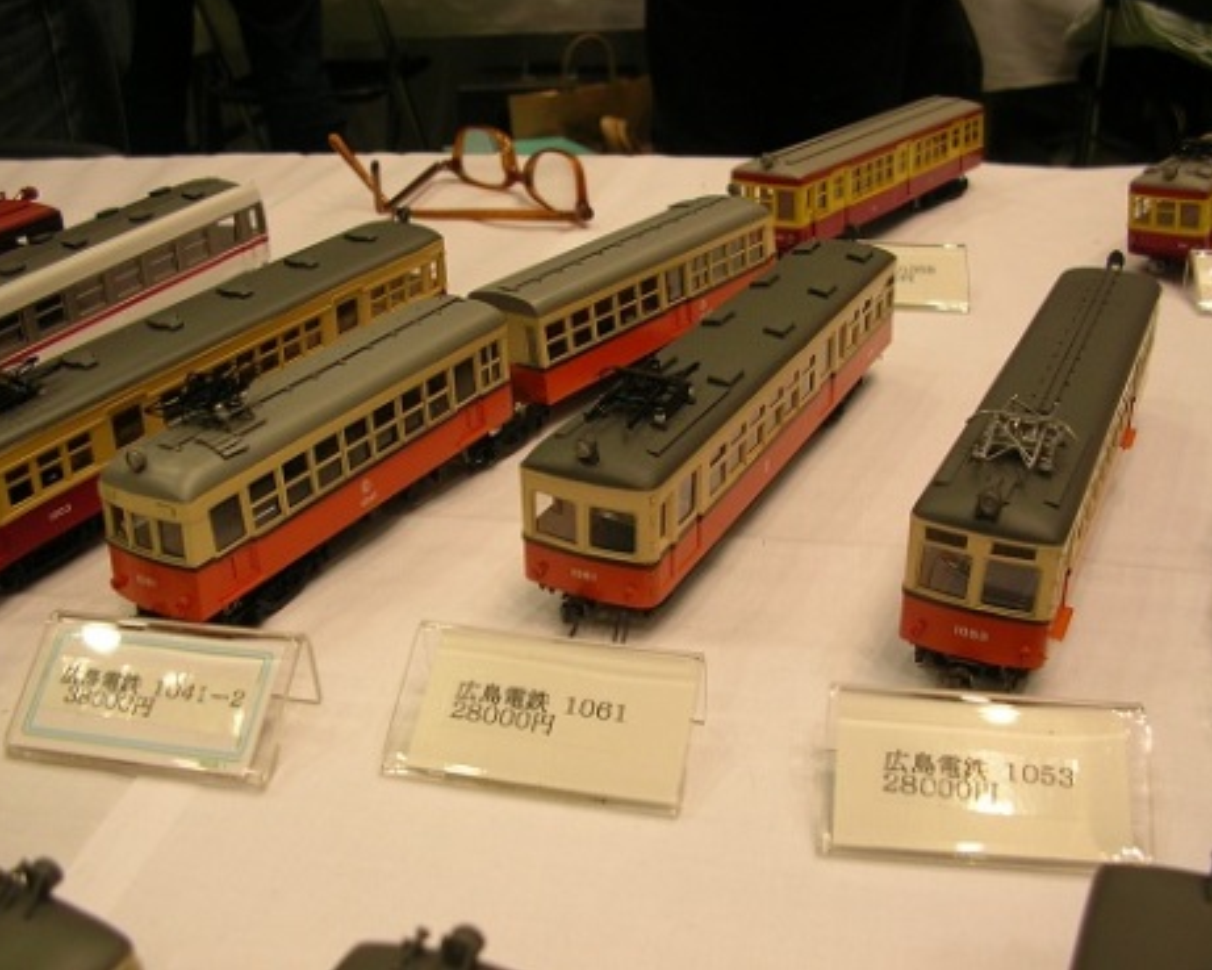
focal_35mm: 37
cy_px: 481
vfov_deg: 40.1
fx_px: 1327
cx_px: 626
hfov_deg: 49.1
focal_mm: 5.8
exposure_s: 1/37.5
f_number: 2.8
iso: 50
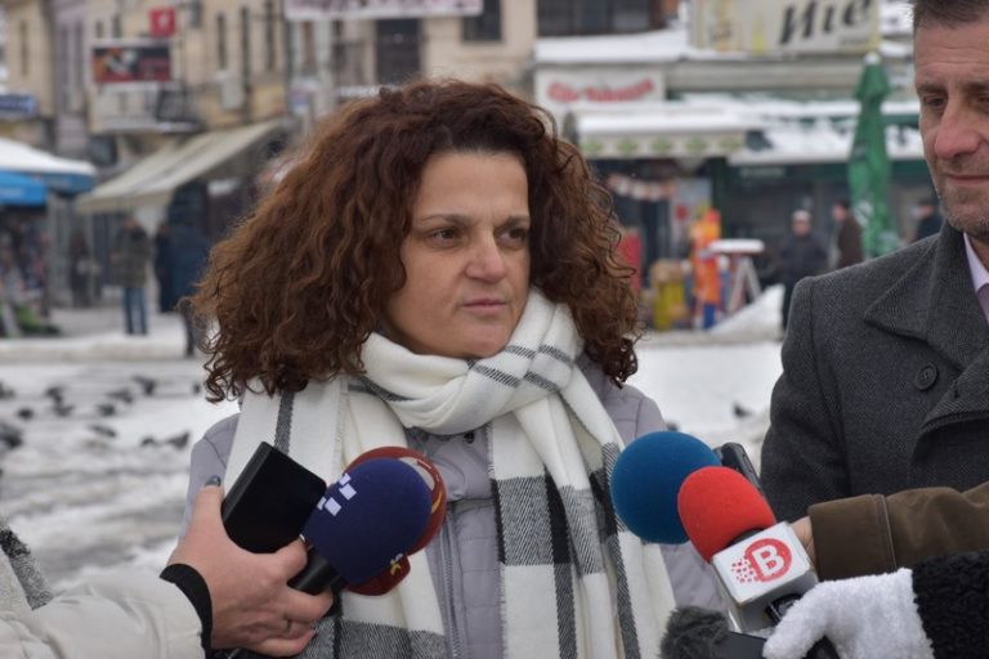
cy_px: 330
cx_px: 494
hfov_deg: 15.2
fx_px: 3708
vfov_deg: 10.2
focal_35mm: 135
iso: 100
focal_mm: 90
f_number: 11
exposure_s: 1/200
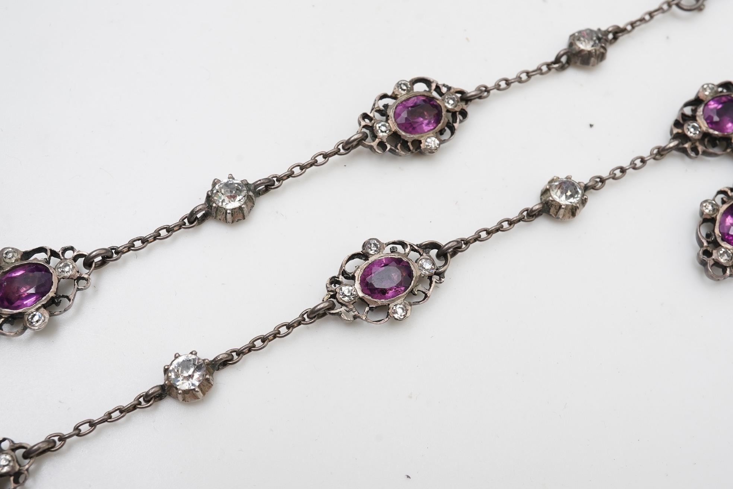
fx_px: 916
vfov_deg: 29.9
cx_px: 366
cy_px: 244
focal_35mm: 45
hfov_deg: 43.6
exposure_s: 1/125
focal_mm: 30
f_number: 20
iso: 640
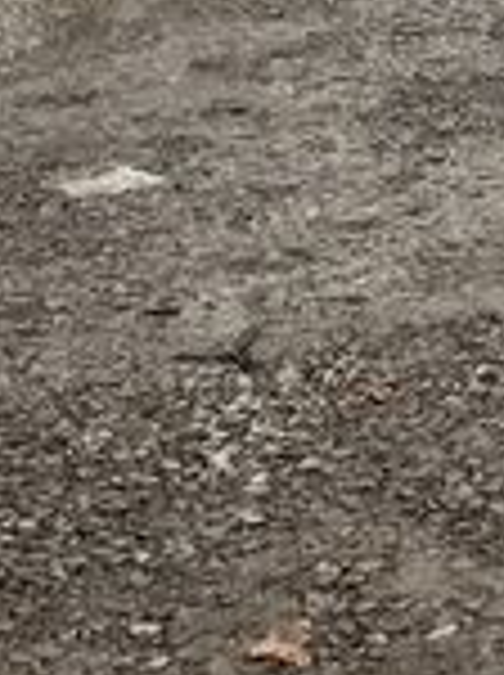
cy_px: -641
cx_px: 1030
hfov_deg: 11.4
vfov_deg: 14.4
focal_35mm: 116
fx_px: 2258
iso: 50
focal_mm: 5.1
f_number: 1.6
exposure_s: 1/357
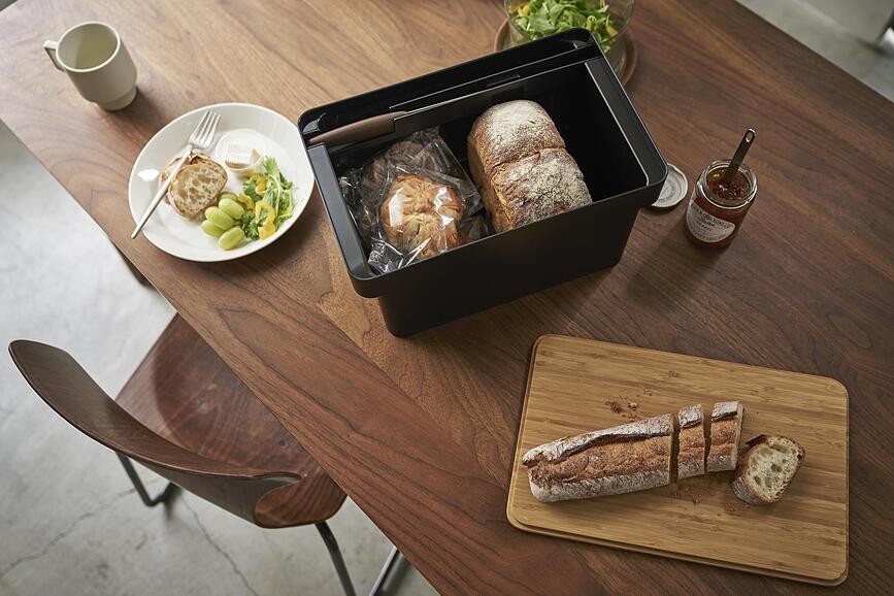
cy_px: 298
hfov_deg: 54.4
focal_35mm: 35
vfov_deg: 37.9
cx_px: 447
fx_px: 869
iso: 320
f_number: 2.8
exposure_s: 1/80
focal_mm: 35
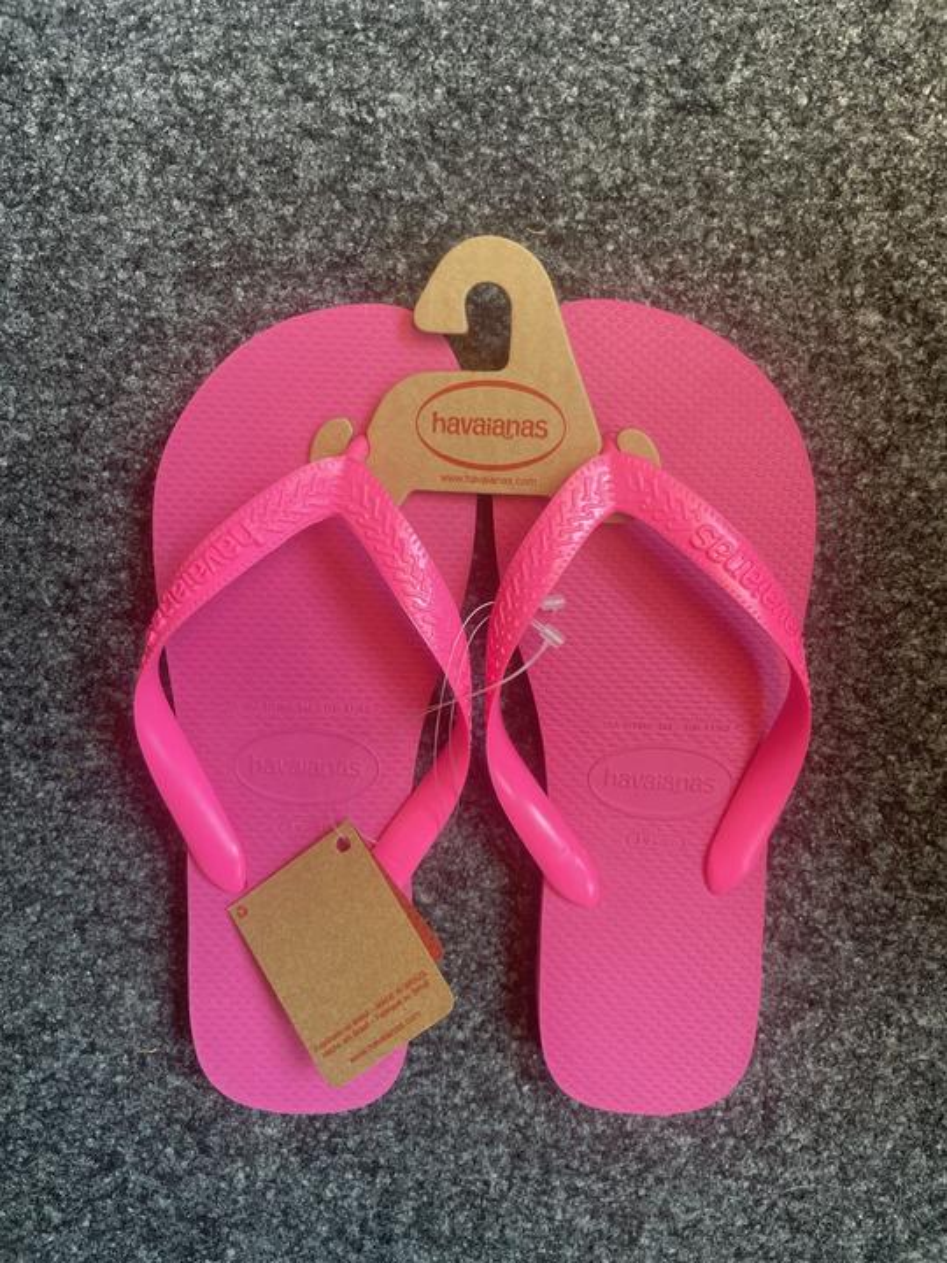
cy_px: 632
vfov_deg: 67.3
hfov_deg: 53.1
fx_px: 948
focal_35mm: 26
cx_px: 474
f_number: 1.6
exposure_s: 1/100
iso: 100
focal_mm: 4.2
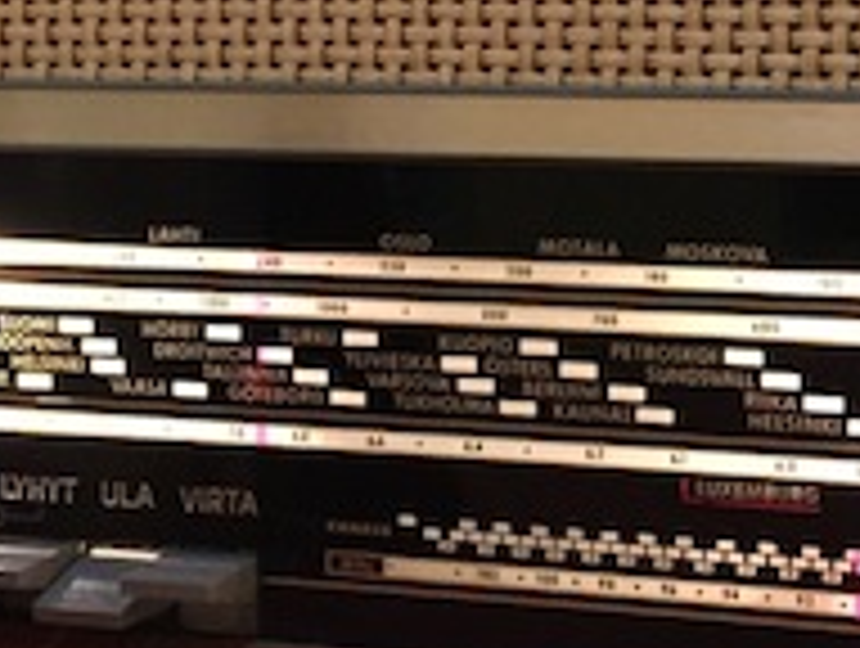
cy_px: 104
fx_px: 2414
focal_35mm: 97
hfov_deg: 19.8
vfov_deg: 15.2
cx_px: 761
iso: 640
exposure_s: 1/15
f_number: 2.2
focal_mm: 4.15
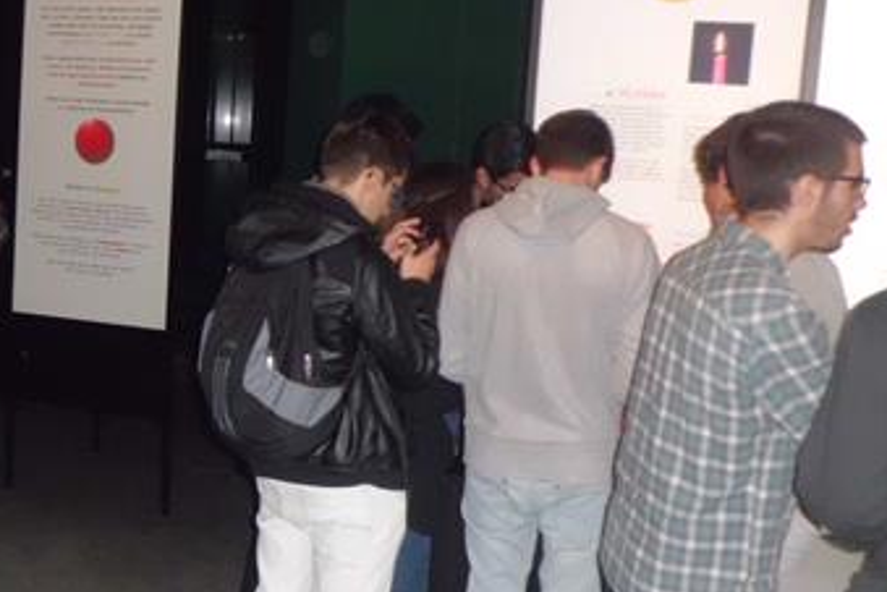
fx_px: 1256
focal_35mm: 51
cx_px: 225
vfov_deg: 26.5
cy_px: 267
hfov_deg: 37.9
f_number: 2.8
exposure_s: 1/60
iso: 400
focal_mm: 4.7
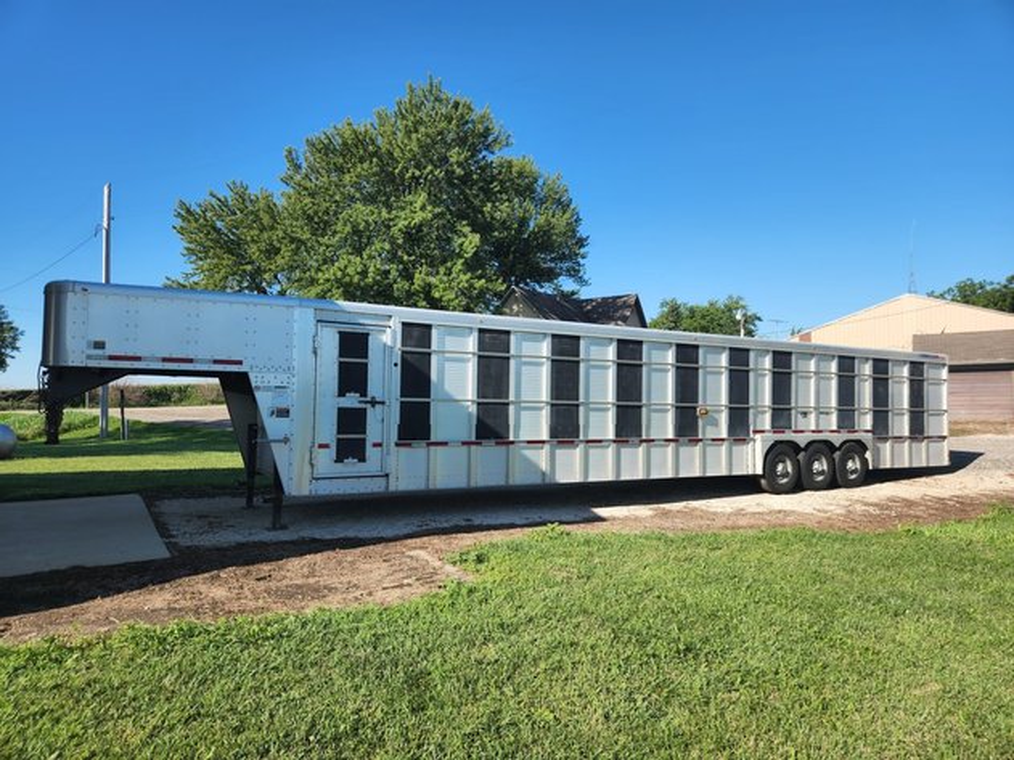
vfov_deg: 58.9
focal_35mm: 23
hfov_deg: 73.9
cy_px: 380
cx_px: 507
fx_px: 674
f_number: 1.8
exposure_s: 1/994
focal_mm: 5.4
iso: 20
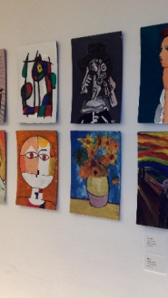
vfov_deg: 39.9
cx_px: 126
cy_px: 151
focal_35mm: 52
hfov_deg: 22.8
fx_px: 412
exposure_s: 1/25
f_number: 2.4
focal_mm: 4.28
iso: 50
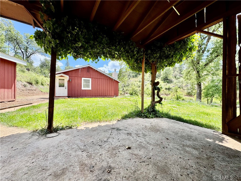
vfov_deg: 85.7
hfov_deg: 102.1
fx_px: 97
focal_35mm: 14
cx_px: 120
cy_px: 90
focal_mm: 2.22
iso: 40
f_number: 2.2
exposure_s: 1/636
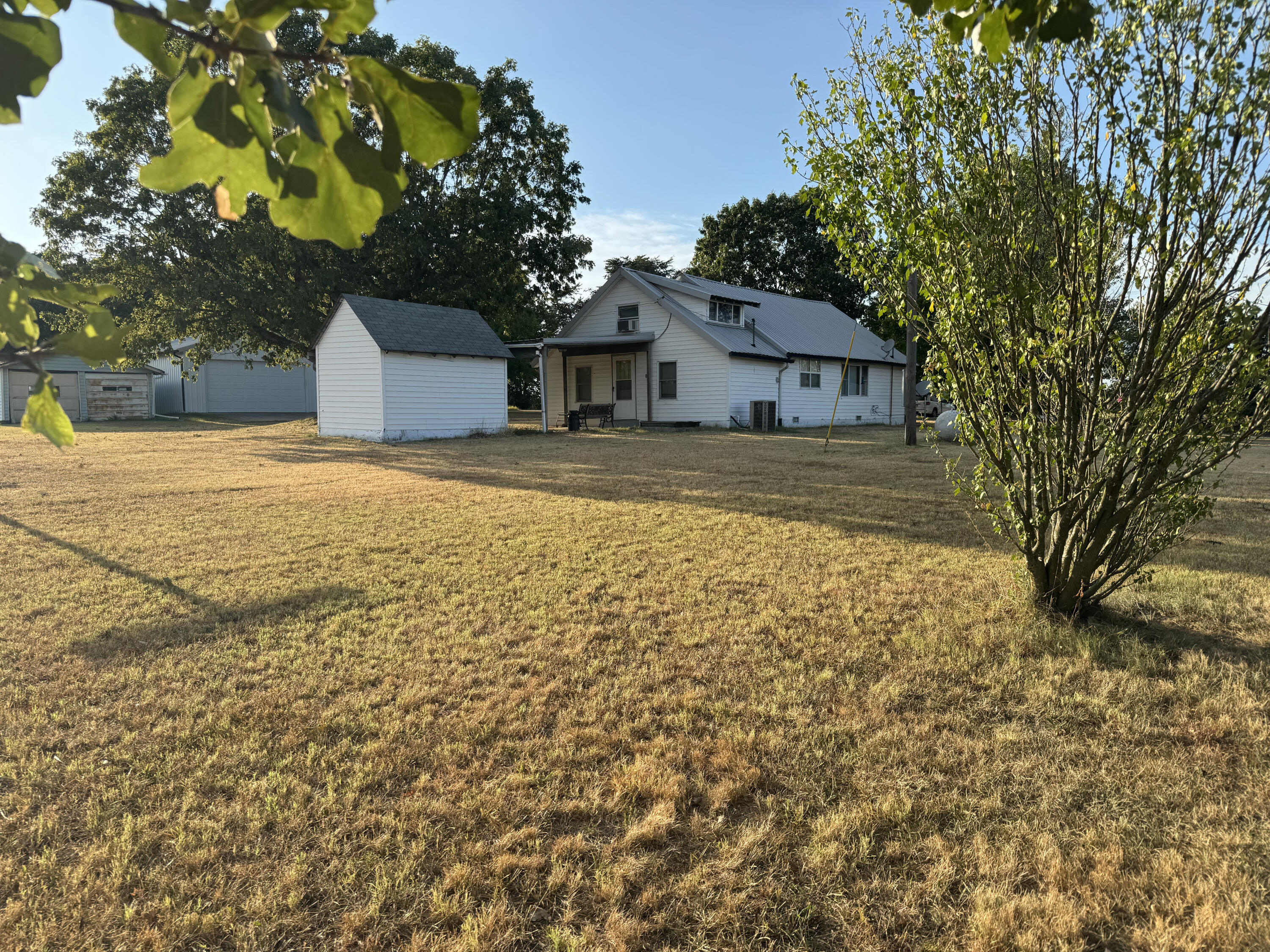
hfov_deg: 71.6
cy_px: 476
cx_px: 635
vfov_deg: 56.8
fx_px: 881
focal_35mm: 24
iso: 80
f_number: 1.78
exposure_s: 1/1767
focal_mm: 6.76
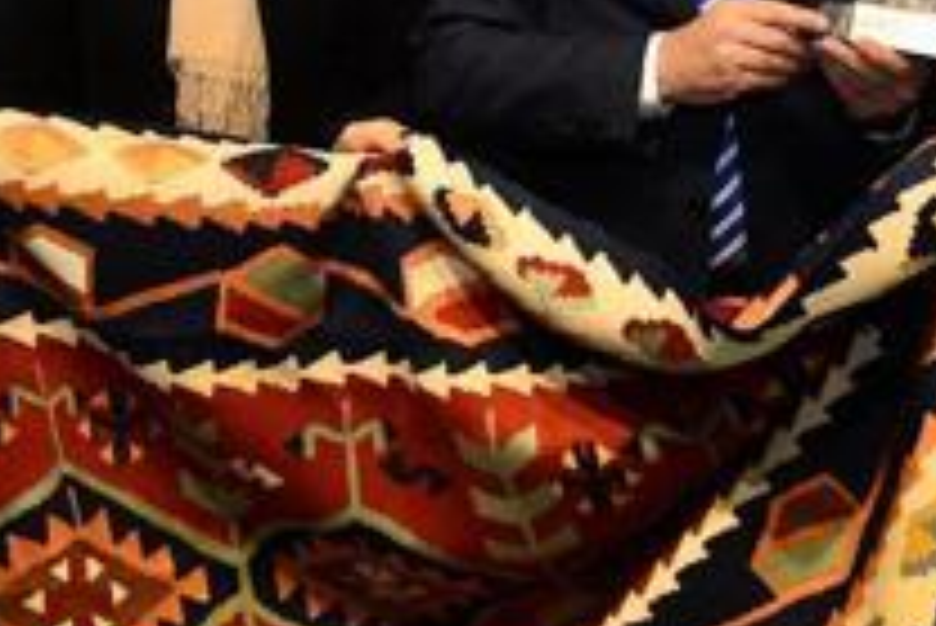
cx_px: 479
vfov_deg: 17.9
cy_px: -194
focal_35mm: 71
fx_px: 1847
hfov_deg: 28.4
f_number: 5.6
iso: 5000
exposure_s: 1/500
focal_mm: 24
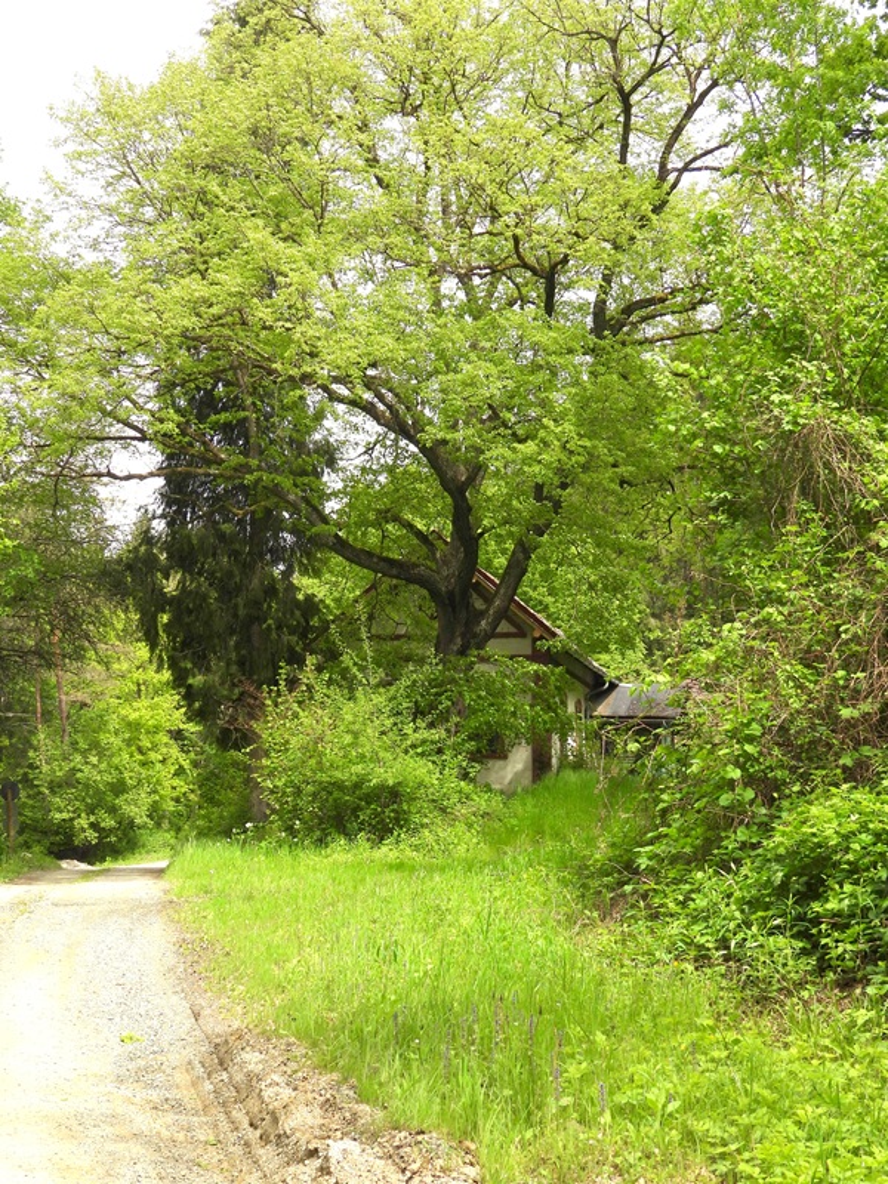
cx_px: 444
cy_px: 592
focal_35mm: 50
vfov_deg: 38.2
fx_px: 1710
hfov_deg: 29.1
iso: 100
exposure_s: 1/800
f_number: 3.5
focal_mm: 8.9
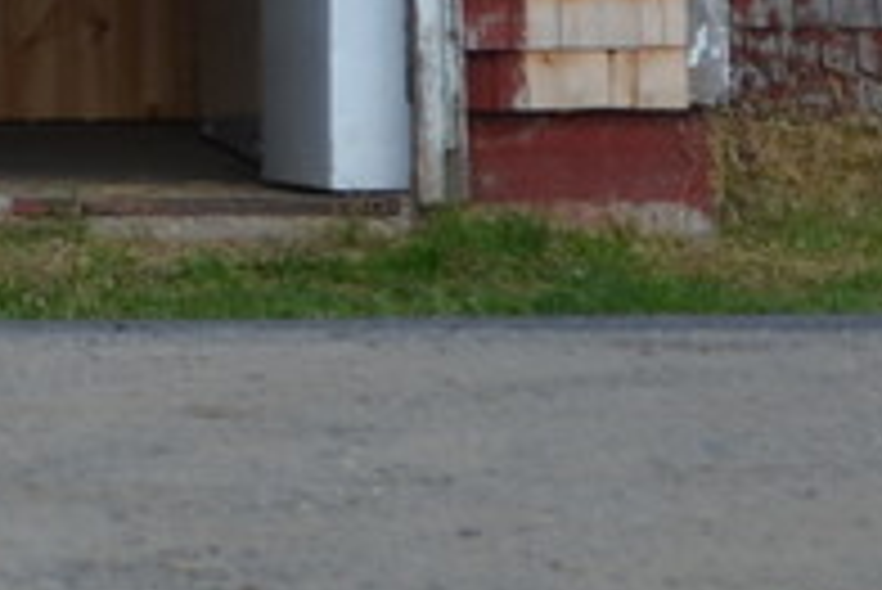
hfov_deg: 4.7
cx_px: -1030
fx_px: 10582
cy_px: -772
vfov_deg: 3.2
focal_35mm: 432
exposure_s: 1/250
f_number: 8
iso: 100
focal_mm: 55
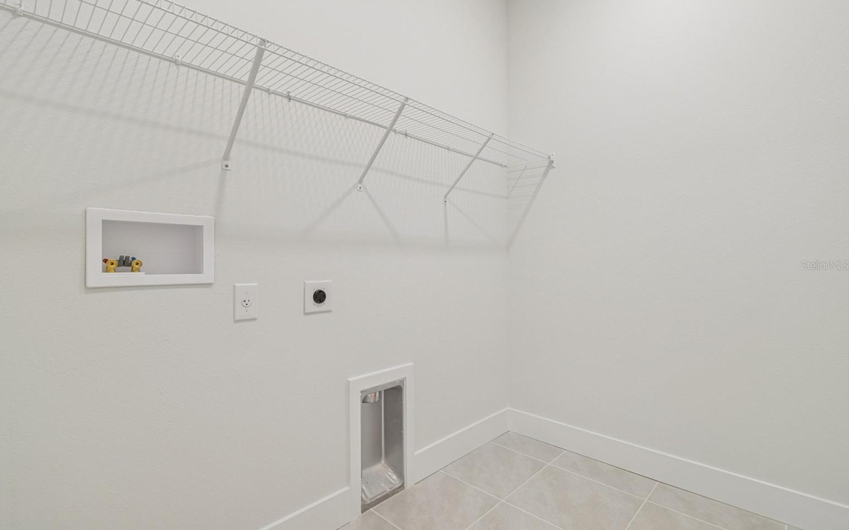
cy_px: 265
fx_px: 370
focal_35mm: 16
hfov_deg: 97.8
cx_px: 406
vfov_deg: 71.3
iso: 100
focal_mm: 10
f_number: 7.1
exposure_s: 1/4
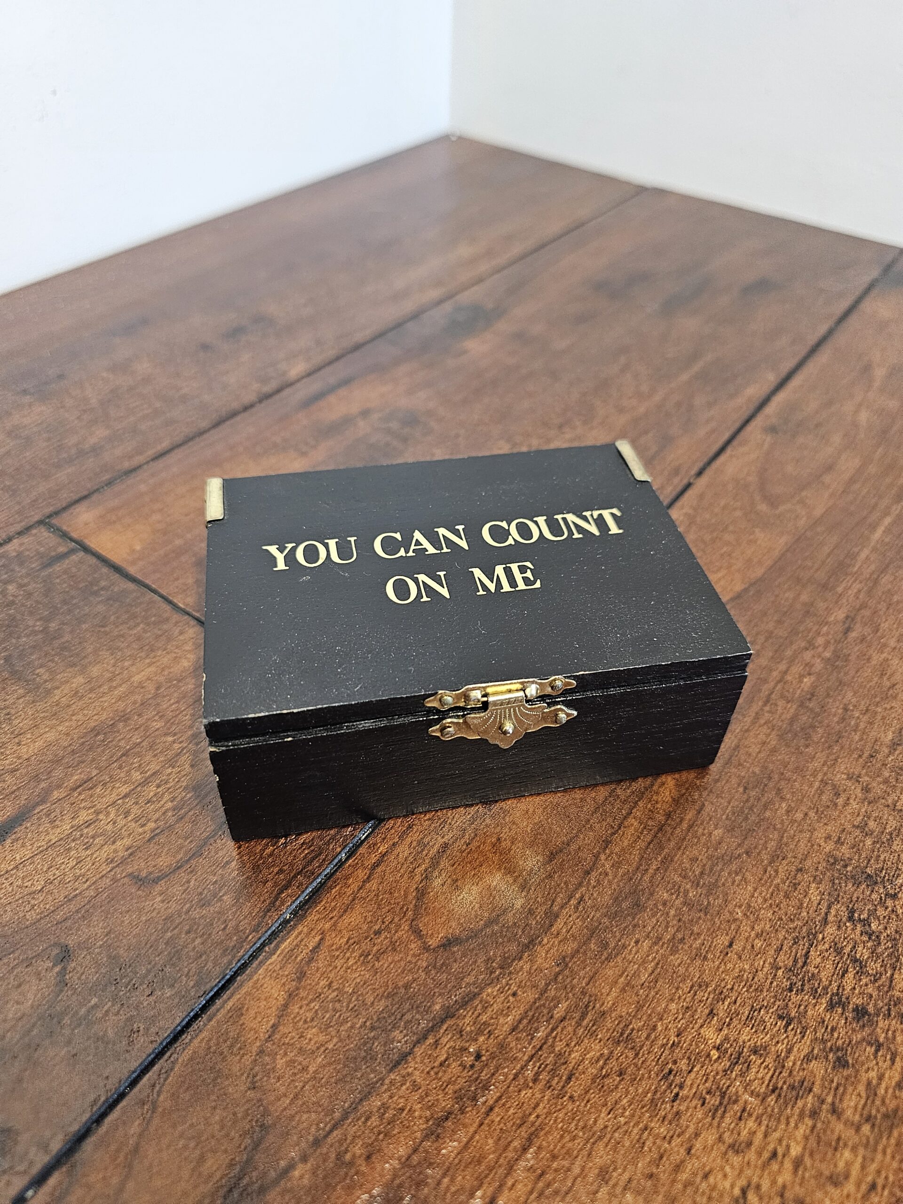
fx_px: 800
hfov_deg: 58.9
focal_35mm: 23
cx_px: 452
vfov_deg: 73.9
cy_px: 602
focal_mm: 6.3
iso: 500
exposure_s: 1/120
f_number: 1.7
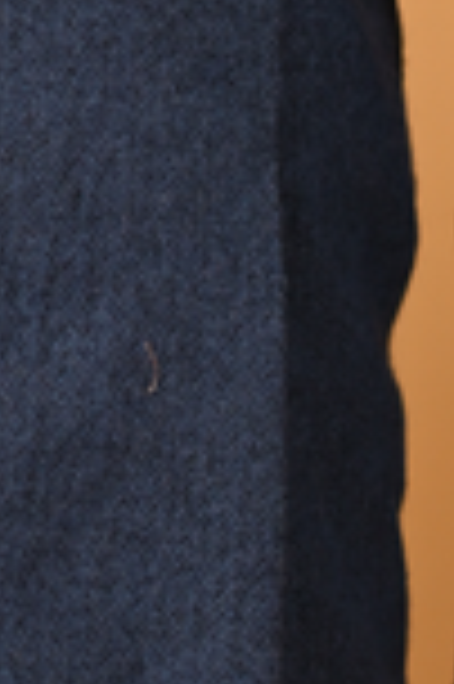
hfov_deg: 3.8
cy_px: -900
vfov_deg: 5.5
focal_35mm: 362
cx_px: -339
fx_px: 6863
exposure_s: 1/1000
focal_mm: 50
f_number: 2.2
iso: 160
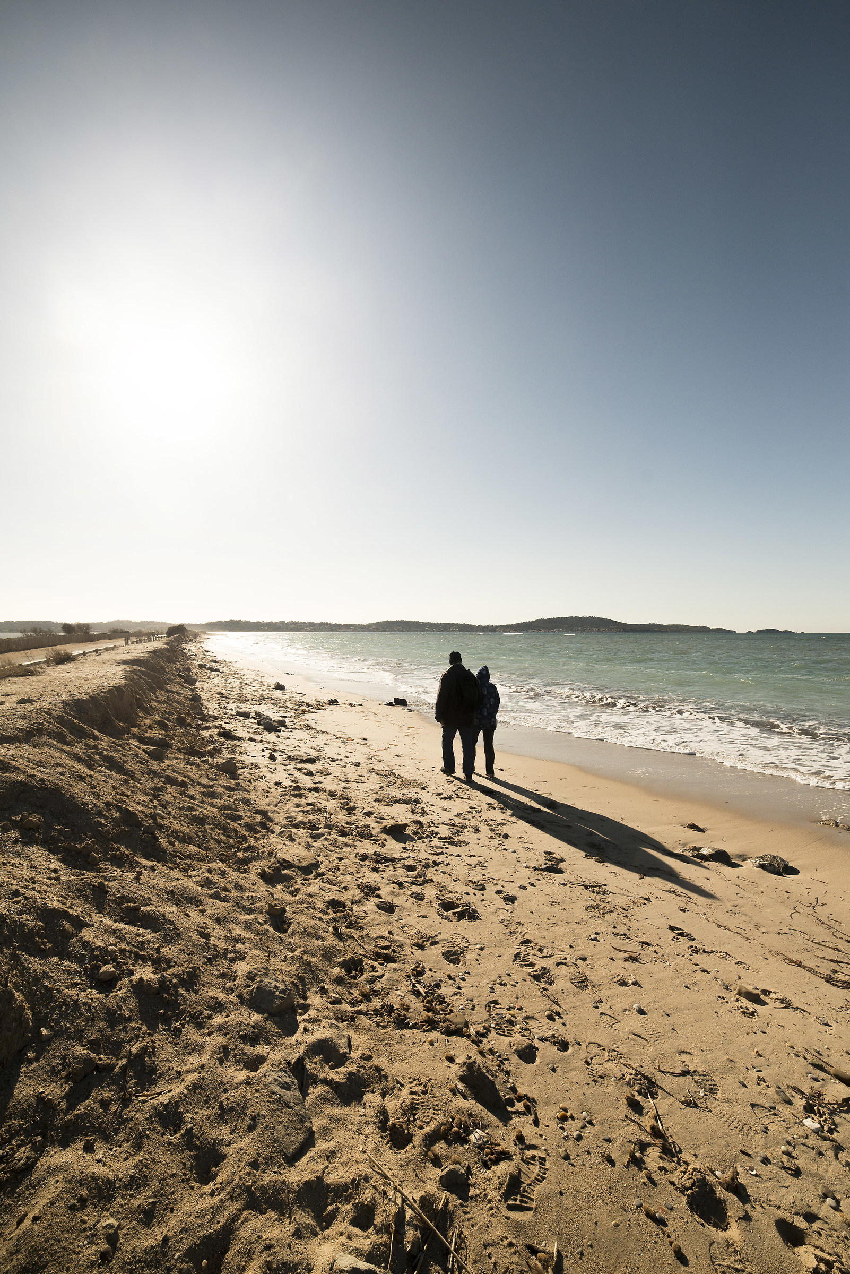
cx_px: 425
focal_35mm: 14
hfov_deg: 81.3
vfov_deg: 104.2
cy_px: 637
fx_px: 495
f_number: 8
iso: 200
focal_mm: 14
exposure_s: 1/4000
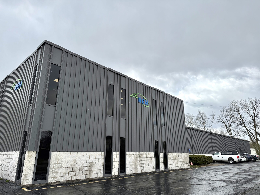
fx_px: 180
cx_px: 130
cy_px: 98
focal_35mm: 24
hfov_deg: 71.6
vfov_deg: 56.8
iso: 100
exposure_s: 1/2611
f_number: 1.78
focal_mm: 6.76
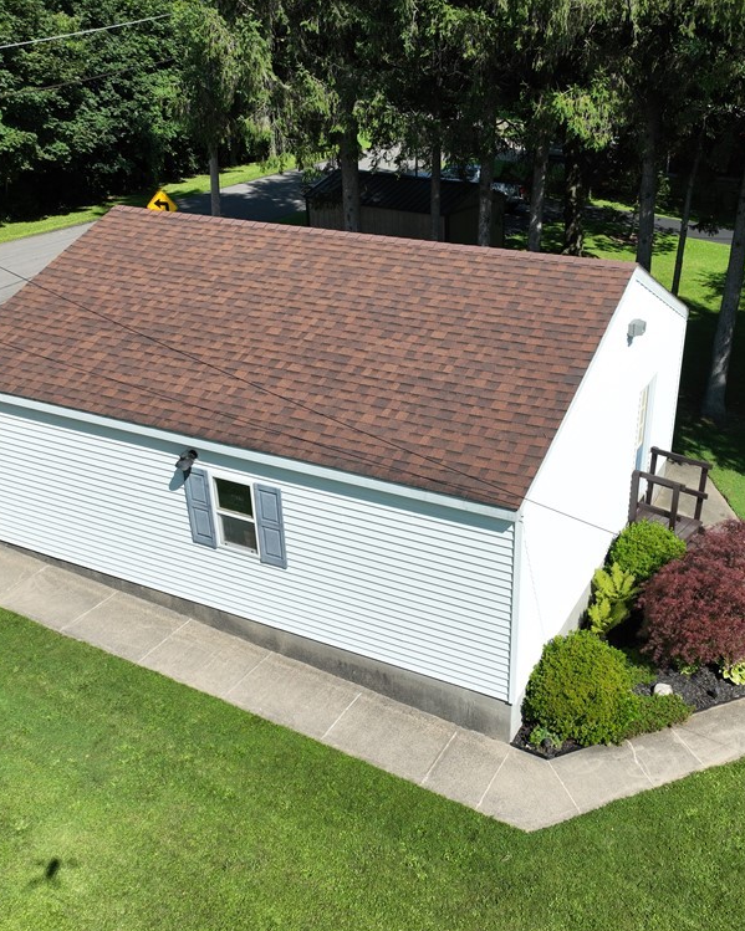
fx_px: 882
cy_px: 470
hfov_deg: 45.4
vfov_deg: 55.7
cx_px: 460
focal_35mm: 32
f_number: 2.8
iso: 200
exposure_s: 1/800
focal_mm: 12.29
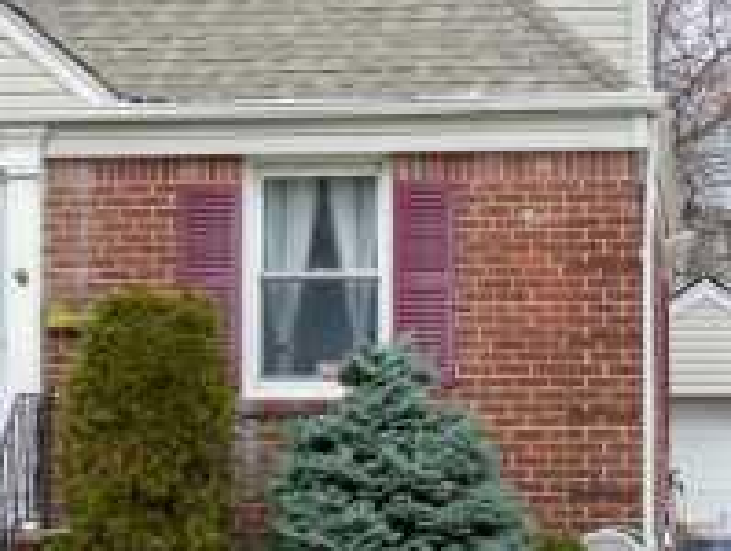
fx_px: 3004
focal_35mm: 142
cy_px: 165
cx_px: 206
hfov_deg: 13.8
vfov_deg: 10.5
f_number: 4.5
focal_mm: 9.8
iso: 64
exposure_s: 1/320
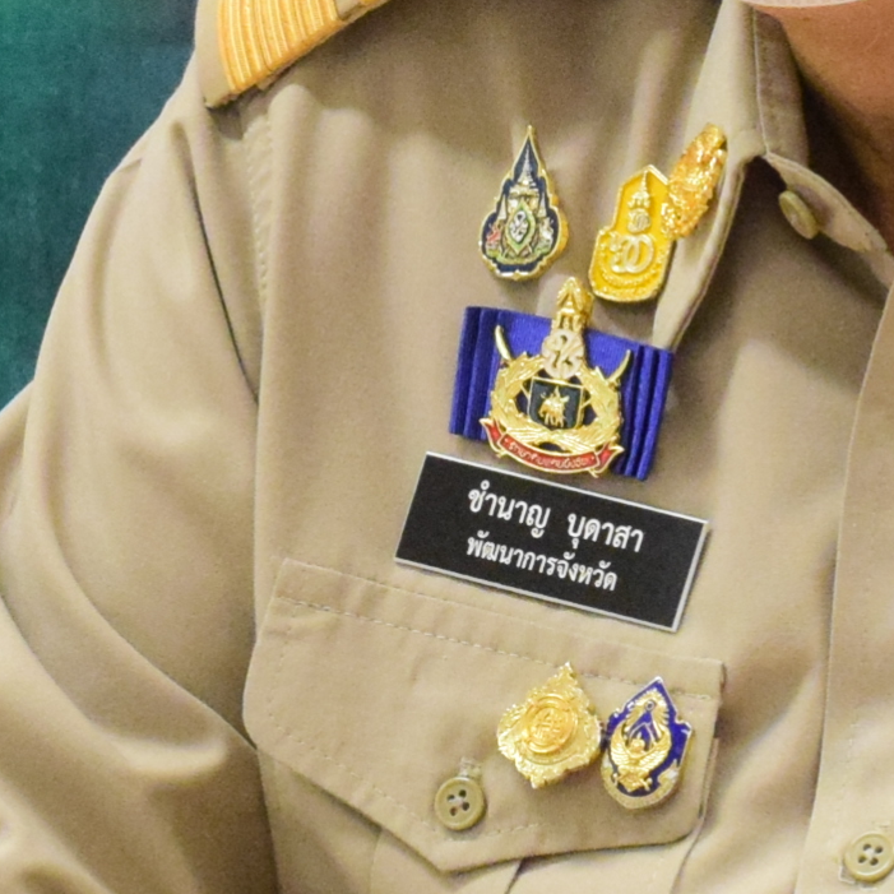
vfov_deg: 4.3
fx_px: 11951
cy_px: -9
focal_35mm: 409
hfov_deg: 4.3
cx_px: 524
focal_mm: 50
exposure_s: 1/80
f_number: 7.1
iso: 3200
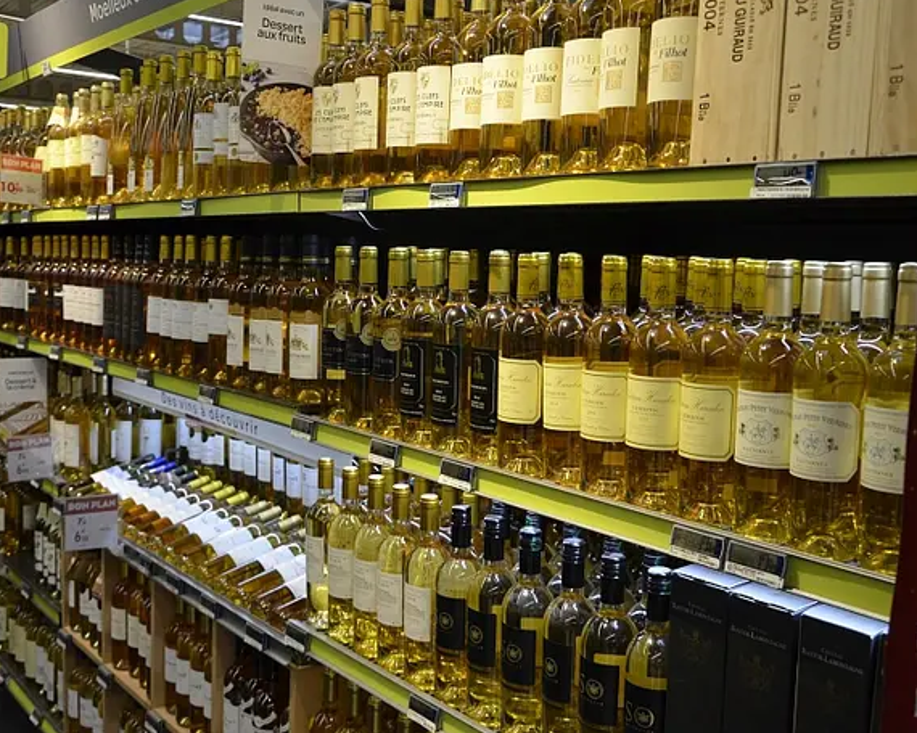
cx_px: 417
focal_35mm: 38
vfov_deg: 39.2
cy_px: 363
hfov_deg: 47.9
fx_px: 1031
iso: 400
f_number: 5
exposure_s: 1/100
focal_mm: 22
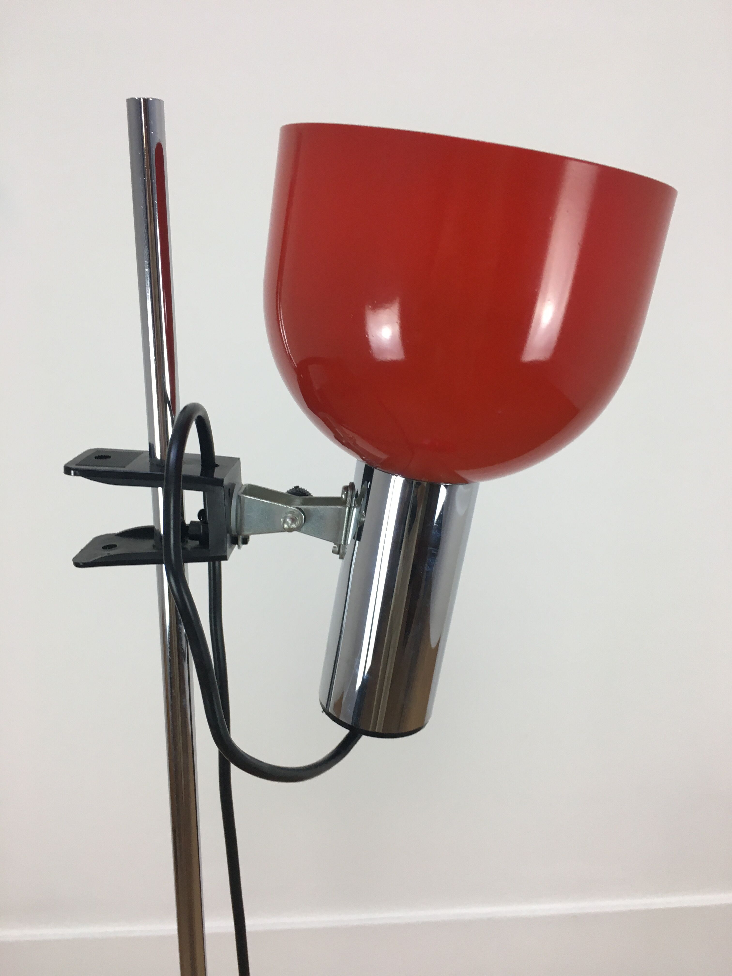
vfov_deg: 61.7
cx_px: 366
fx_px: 818
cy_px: 488
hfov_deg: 48.2
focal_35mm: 29
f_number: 2.2
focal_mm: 4.15
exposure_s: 1/33
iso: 25
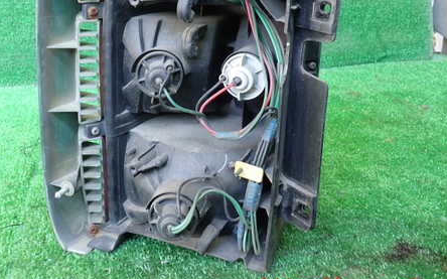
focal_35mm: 43
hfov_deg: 46.1
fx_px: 524
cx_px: 187
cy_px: 74
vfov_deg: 29.4
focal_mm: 5.4
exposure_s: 1/50
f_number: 2.3
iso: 200
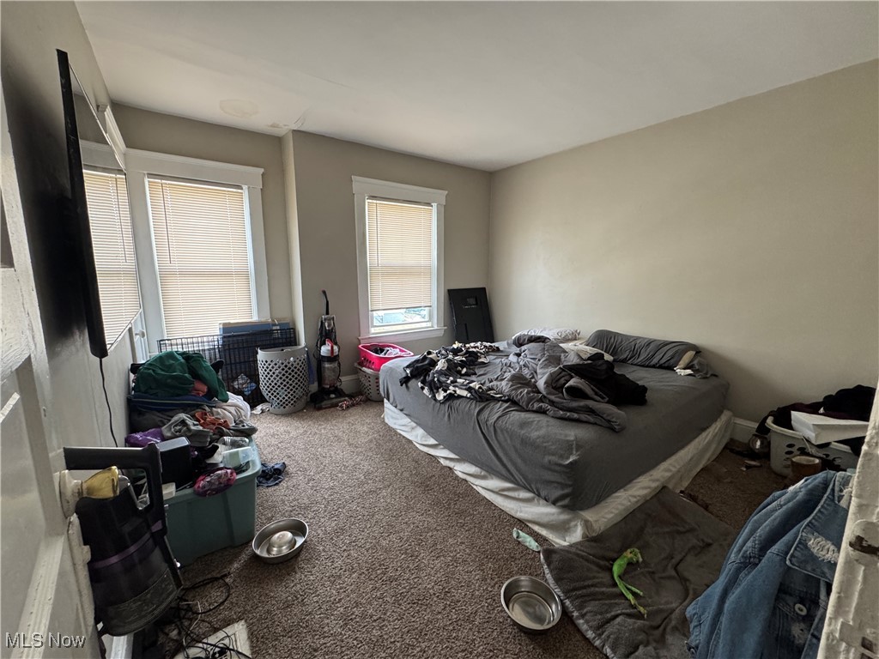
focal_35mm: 14
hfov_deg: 102.1
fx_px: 356
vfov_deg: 85.7
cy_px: 330
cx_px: 440
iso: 320
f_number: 2.2
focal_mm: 2.22
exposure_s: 1/99
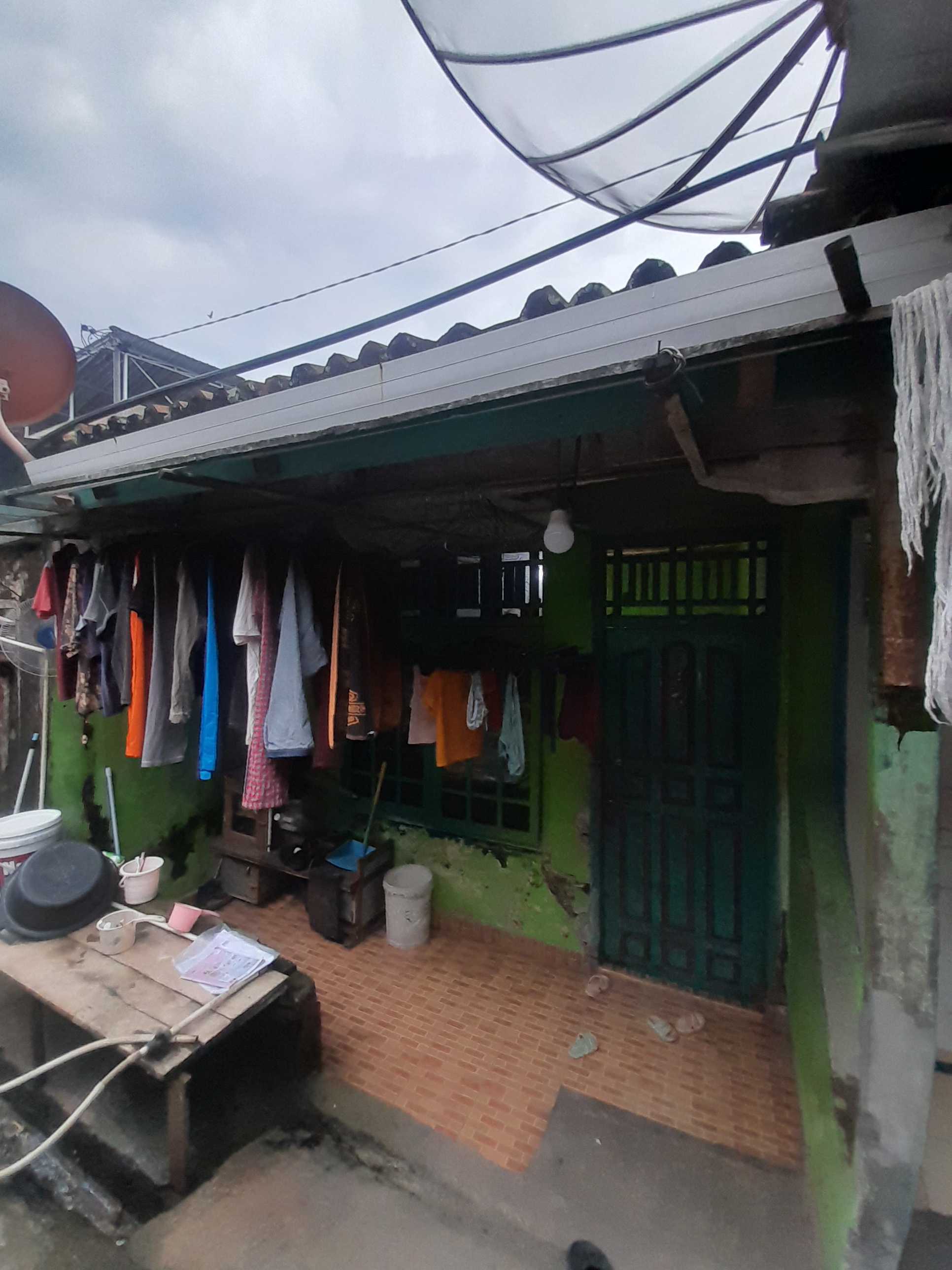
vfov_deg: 106.2
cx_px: 476
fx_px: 477
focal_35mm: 13
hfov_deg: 89.9
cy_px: 635
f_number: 2.2
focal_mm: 1.13
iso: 100
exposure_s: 1/50
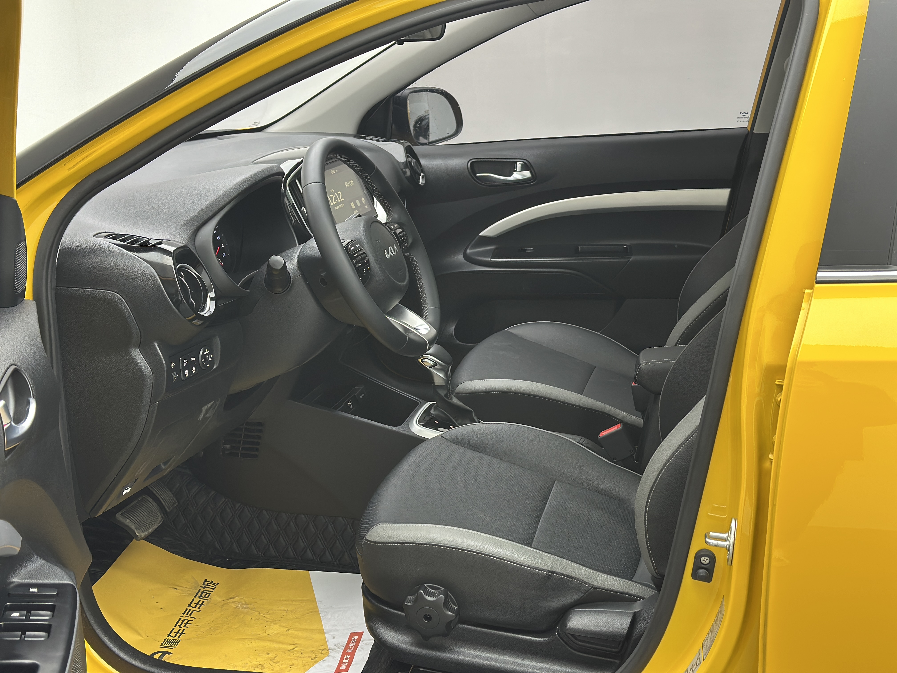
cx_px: 448
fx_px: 1244
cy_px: 336
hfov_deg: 39.7
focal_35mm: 48
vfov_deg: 30.3
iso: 160
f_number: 1.78
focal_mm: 6.86
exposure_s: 1/50
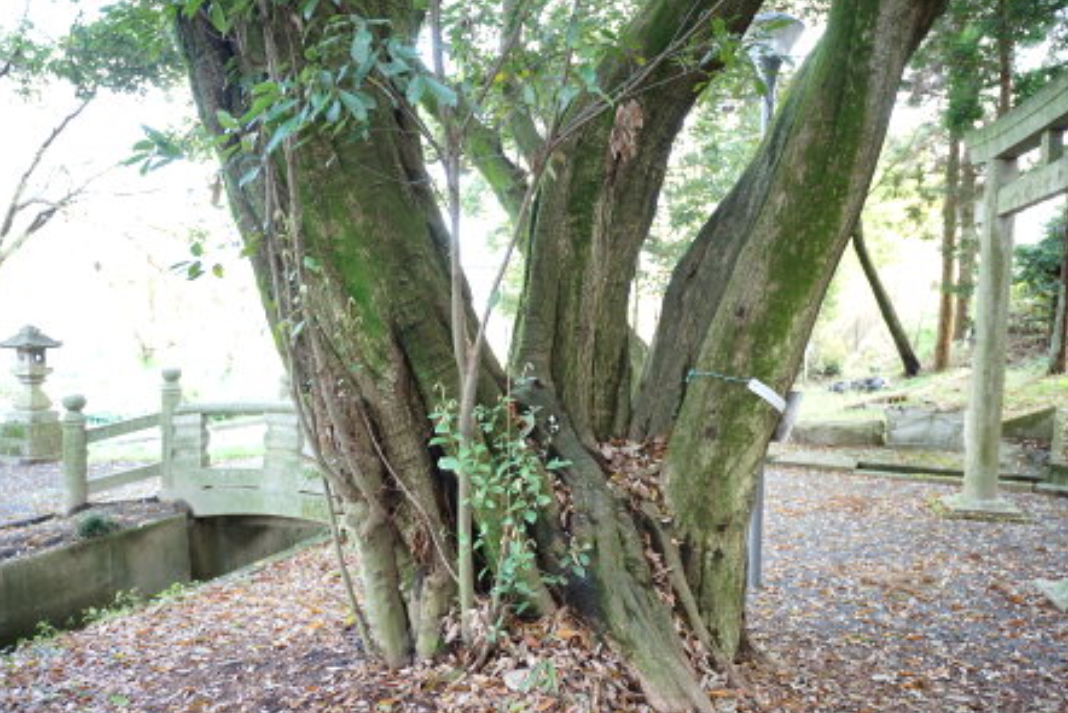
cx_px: 546
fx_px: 861
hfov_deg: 63.6
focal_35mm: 29
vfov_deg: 45.0
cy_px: 359
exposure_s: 1/25
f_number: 2.8
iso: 640
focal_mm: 28
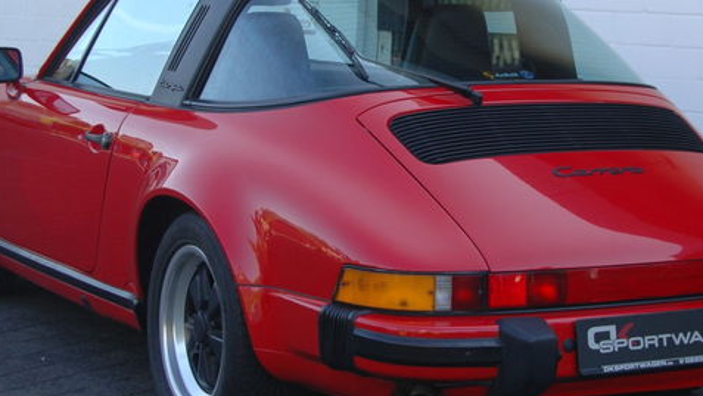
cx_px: 430
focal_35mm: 101
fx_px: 1884
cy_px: 140
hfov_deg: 21.1
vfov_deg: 12.0
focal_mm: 40
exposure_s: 1/125
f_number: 5.6
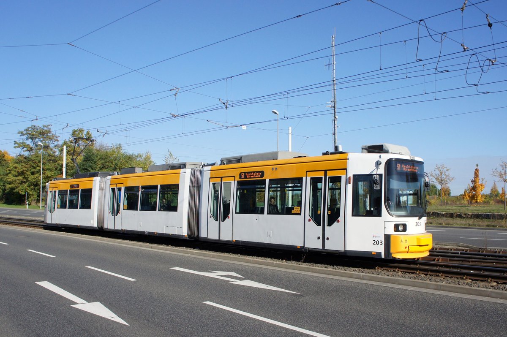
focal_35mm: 27
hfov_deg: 67.4
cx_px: 254
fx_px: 380
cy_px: 168
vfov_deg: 47.9
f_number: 5
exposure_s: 1/2000
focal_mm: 18
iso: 400
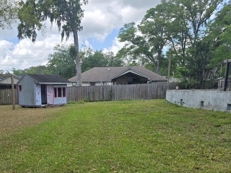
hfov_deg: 50.2
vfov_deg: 38.8
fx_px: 240
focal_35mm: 36
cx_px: 73
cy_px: 127
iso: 12
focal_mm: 6.3
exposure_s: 1/590
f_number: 1.7
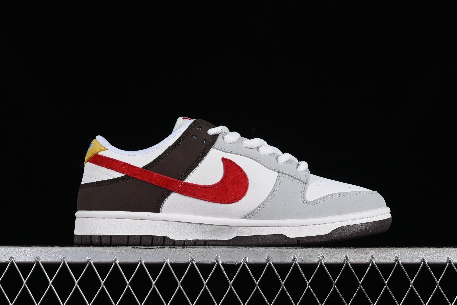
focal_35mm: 75
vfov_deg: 18.2
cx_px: 228
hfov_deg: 27.0
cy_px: 152
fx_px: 952
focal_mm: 50
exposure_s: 1/80
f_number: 8
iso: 160
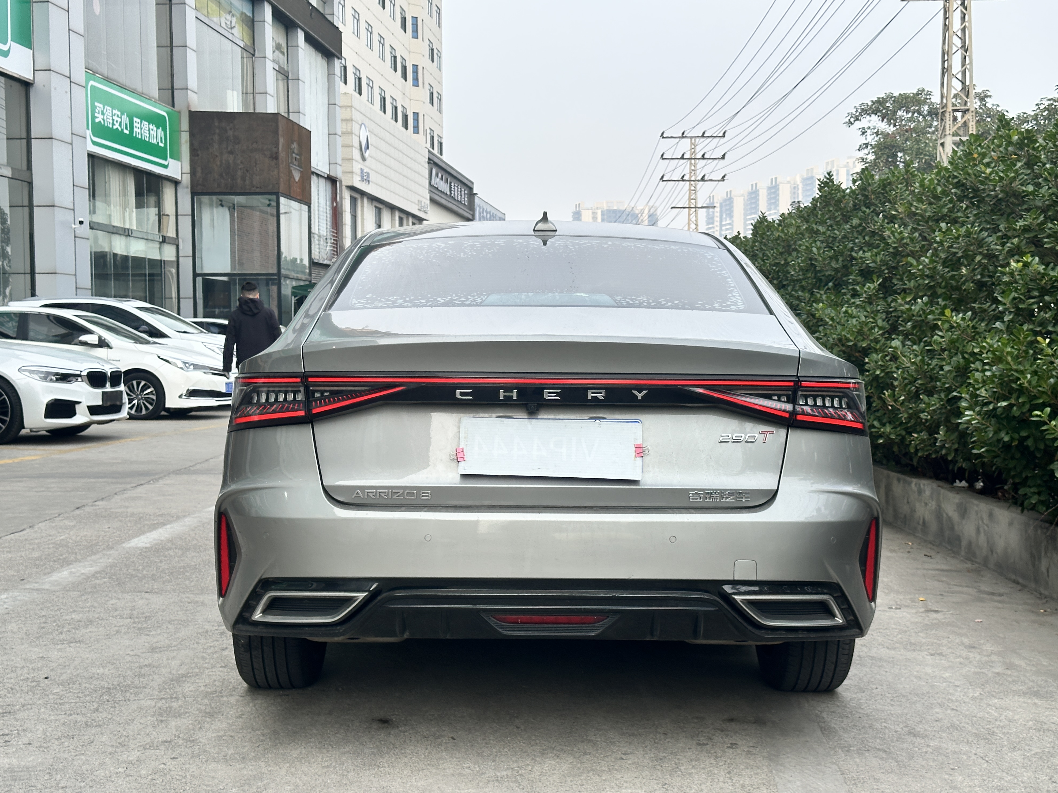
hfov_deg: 38.9
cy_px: 390
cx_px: 531
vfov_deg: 29.7
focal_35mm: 49
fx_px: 1498
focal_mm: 6.86
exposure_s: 1/1613
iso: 64
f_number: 1.78
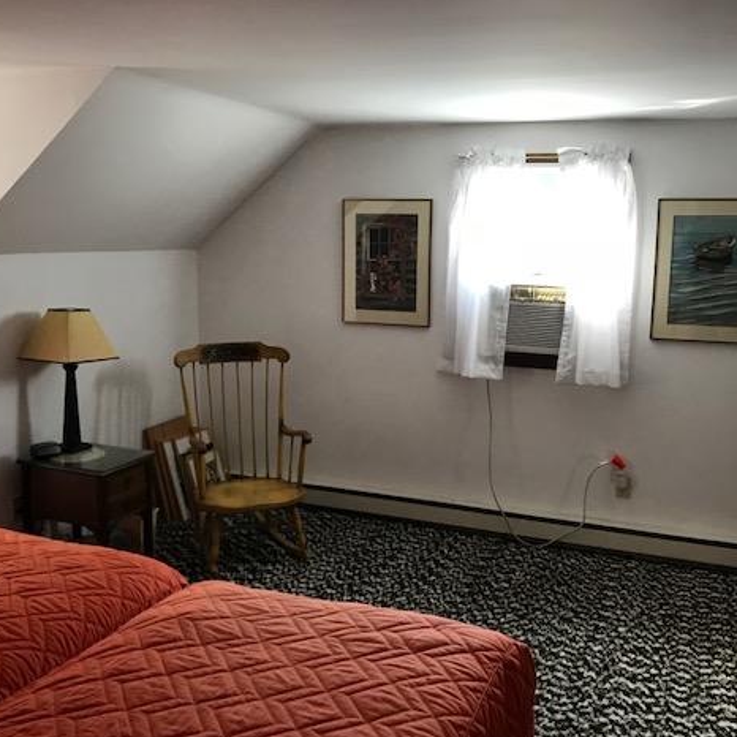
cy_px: 368
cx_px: 383
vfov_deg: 48.5
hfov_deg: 48.4
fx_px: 819
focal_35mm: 34
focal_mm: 3.99
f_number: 1.8
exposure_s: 1/30
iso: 40
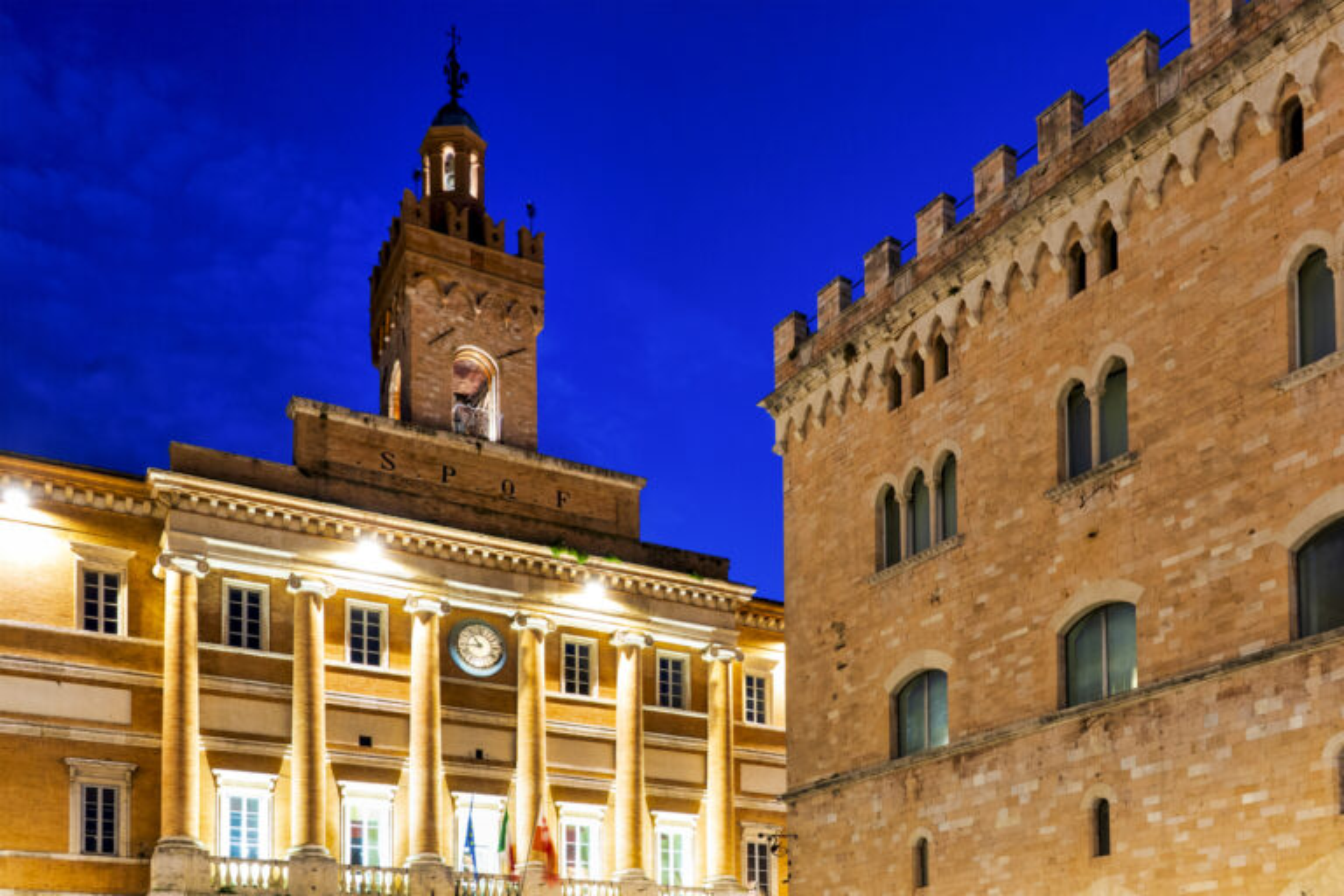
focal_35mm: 31
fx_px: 1157
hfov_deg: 60.3
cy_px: 448
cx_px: 672
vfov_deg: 42.3
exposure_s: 2.5
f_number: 5
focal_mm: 11.51
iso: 64
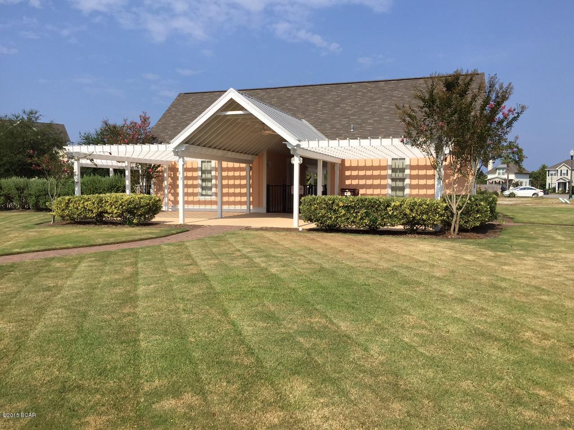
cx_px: 287
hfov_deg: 61.7
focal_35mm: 29
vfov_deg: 48.2
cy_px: 215
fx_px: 481
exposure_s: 1/2825
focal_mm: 4.15
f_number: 2.2
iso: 32
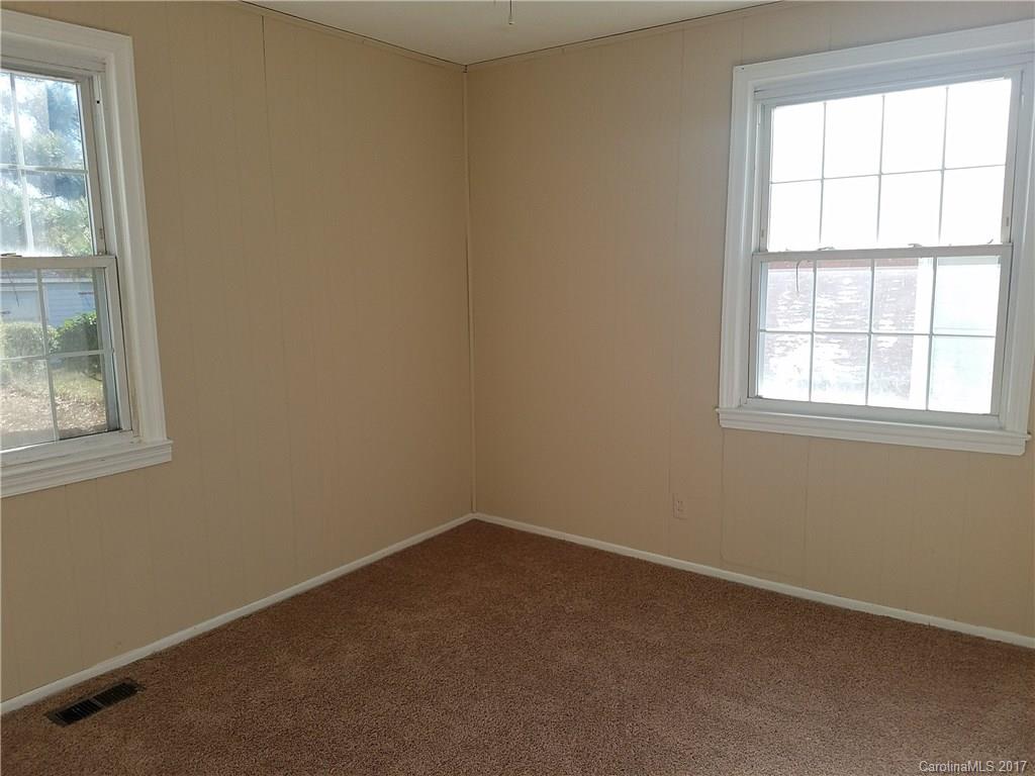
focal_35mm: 26
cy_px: 388
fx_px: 777
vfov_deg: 53.1
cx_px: 518
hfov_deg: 67.3
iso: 50
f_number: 1.7
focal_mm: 4.2
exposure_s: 1/302
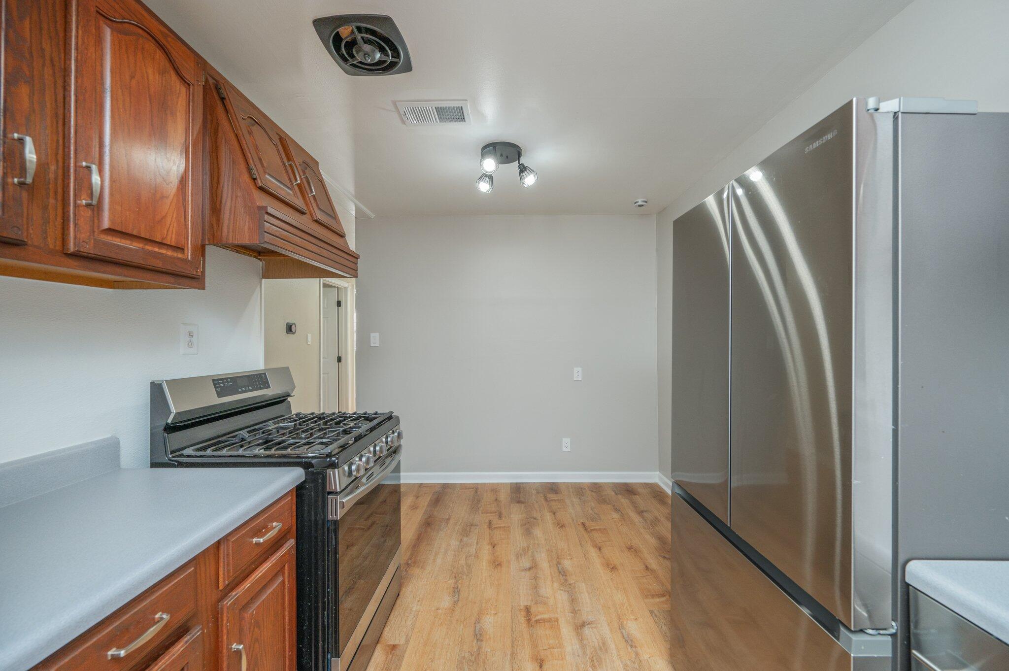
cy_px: 336
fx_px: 392
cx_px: 504
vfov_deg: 81.1
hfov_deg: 104.3
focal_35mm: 14
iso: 320
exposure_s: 1/60
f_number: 7.1
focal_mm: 14
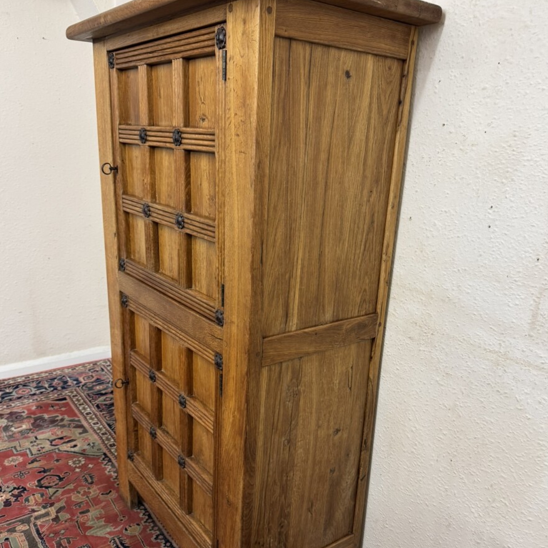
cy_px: 313
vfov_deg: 55.4
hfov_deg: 55.6
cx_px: 270
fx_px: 519
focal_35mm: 29
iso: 200
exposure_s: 1/50
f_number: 1.78
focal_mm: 6.76
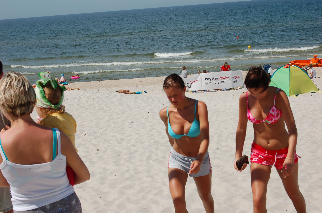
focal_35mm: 82
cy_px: 106
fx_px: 737
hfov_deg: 24.7
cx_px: 161
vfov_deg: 16.5
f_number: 10
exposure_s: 1/400
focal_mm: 55
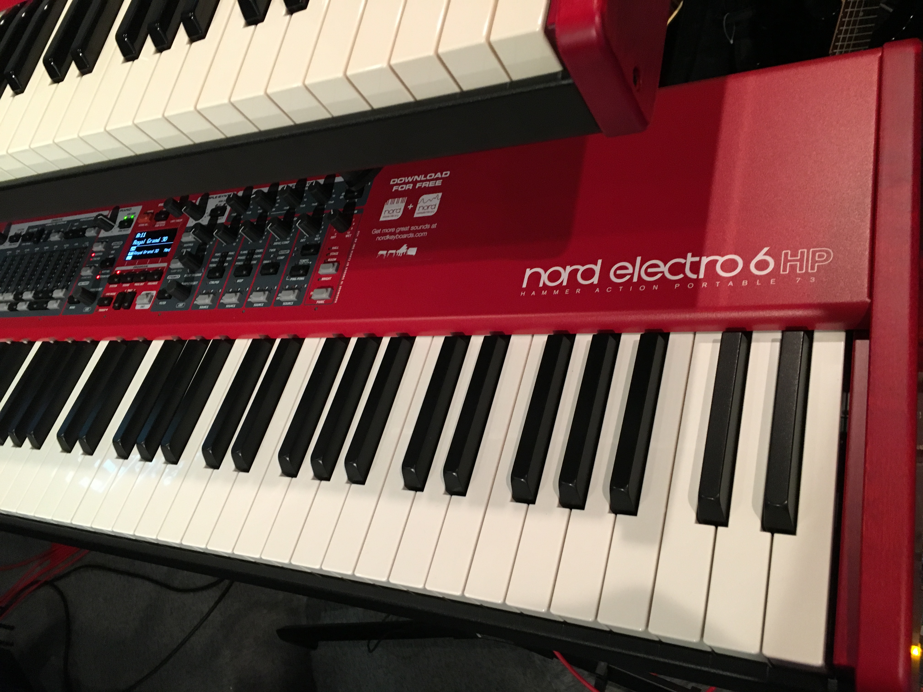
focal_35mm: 29
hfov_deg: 61.7
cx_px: 462
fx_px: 773
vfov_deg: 48.2
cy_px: 346
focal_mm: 4.15
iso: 200
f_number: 2.2
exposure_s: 1/17
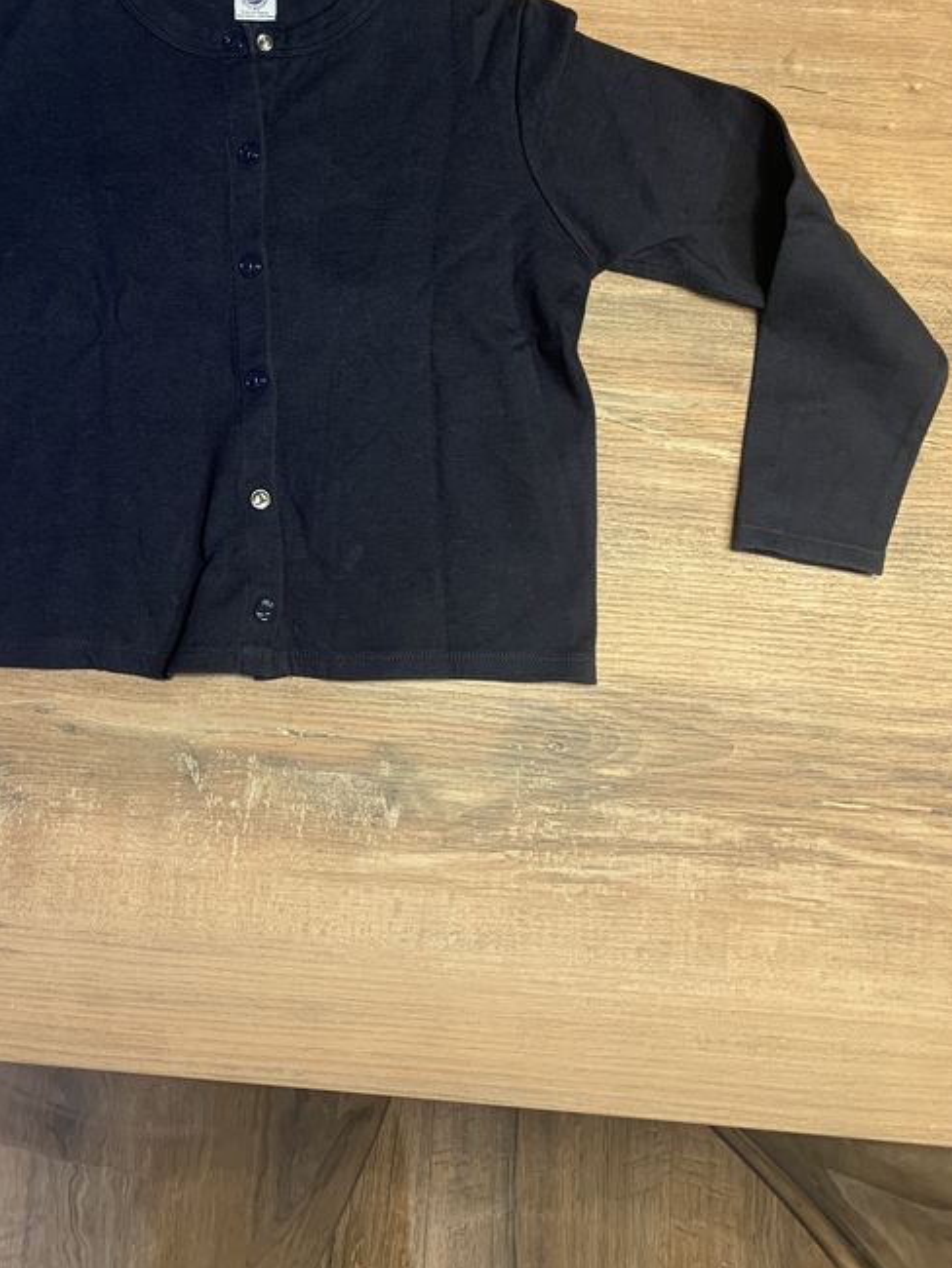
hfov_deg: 35.2
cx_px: 244
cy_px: 441
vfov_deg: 46.2
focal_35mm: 40
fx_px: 1466
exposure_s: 1/50
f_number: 1.8
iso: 100
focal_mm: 4.25
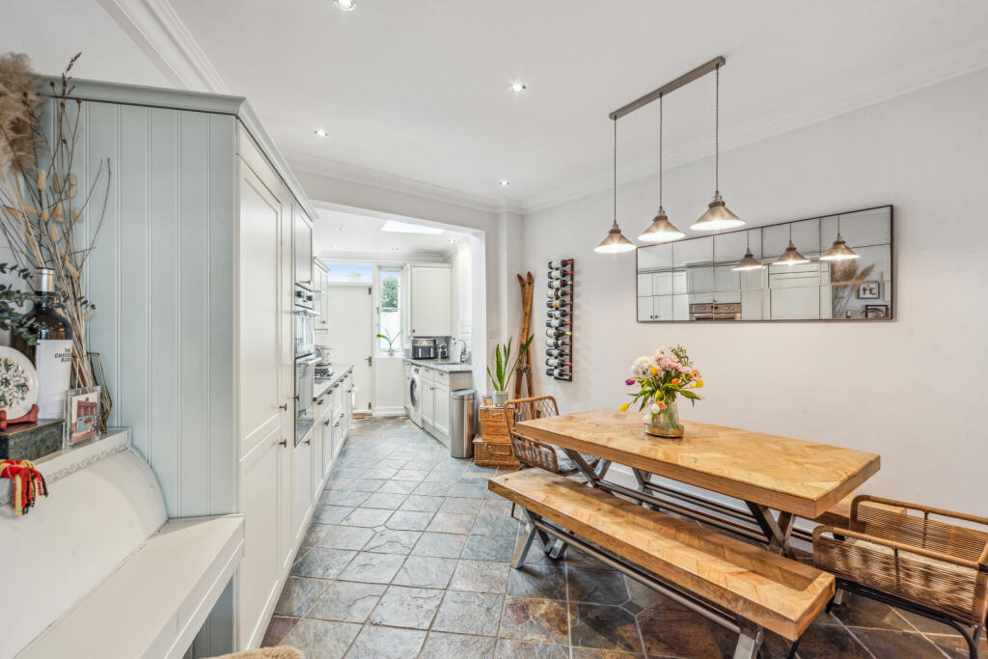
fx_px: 439
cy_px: 330
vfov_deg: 73.8
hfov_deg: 96.7
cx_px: 494
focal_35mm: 16
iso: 400
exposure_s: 1/6
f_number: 11
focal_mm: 16
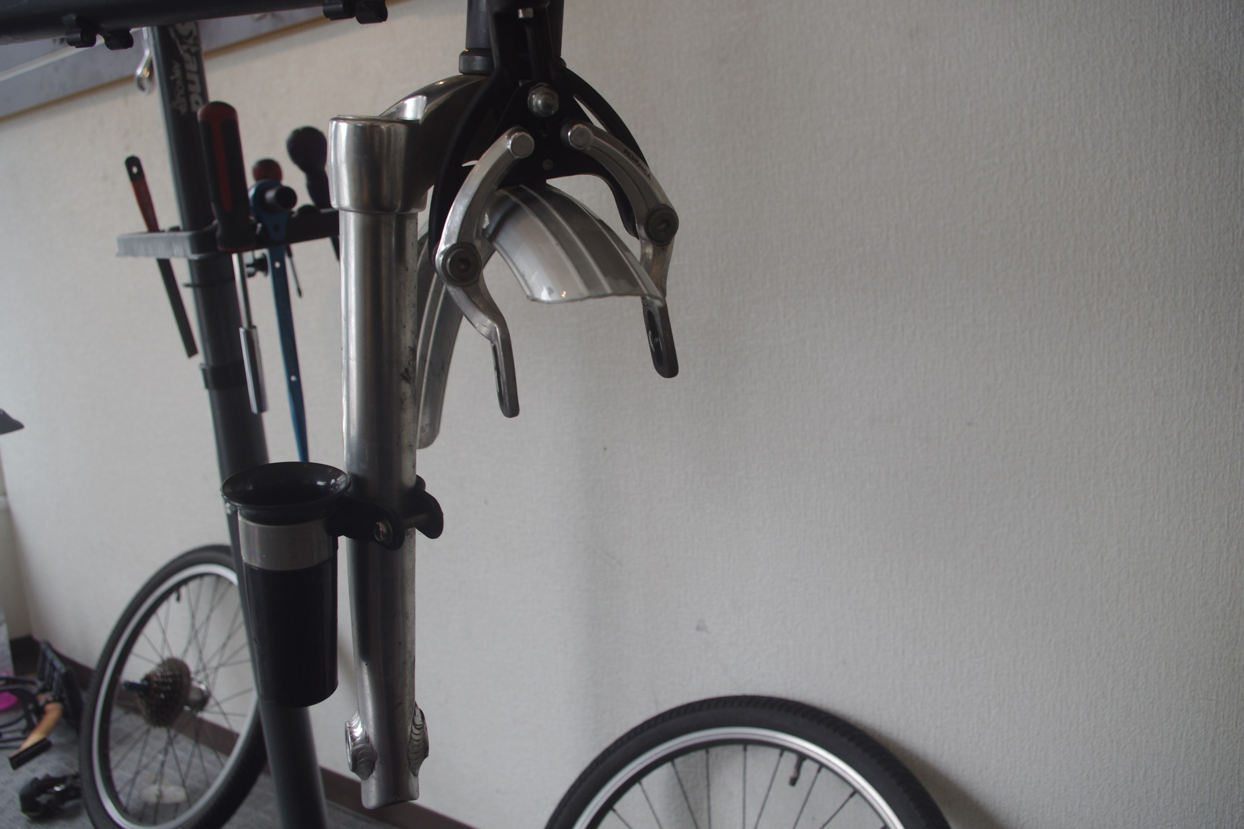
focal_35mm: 27
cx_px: 622
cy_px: 414
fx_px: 933
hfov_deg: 67.4
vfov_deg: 47.9
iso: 200
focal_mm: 18
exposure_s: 1/100
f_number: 5
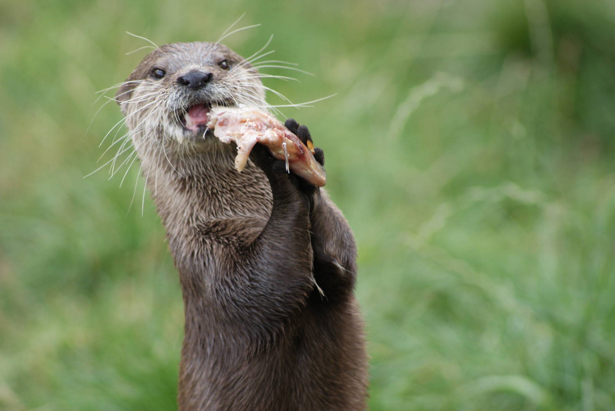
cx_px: 308
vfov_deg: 4.0
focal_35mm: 345
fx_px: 5901
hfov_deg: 6.0
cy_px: 206
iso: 400
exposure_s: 1/160
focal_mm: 230
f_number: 5.6
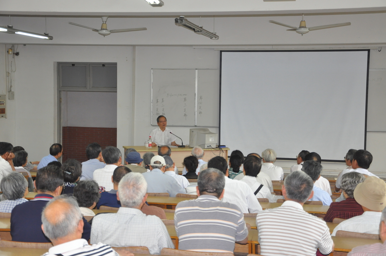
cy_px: 128
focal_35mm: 60
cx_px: 193
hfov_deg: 33.4
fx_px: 642
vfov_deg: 22.6
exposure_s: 1/60
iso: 800
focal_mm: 40
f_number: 4.5
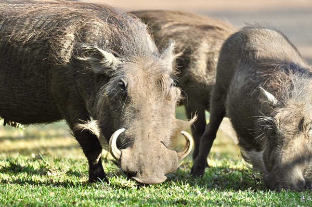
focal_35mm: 750
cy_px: 104
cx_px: 156
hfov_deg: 2.8
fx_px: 6494
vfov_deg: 1.8
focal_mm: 500
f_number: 6.3
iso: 720
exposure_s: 1/1000
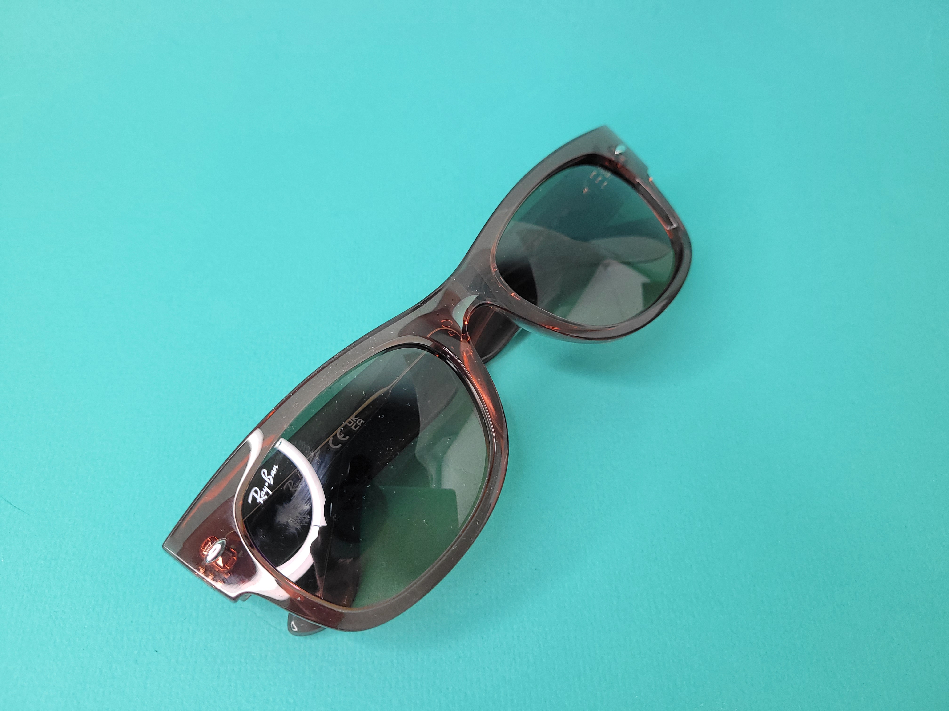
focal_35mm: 26
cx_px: 474
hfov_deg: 67.3
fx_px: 713
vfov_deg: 53.1
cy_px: 356
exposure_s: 1/100
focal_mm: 5.4
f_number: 1.8
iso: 125
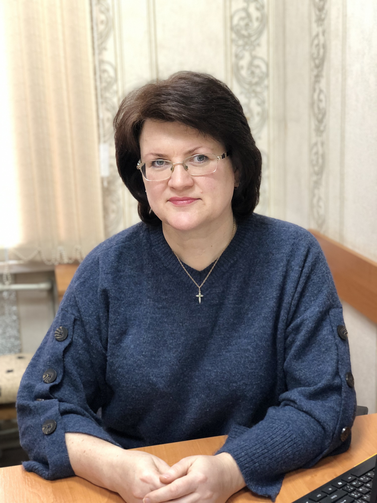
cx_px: 188
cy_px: 252
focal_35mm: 52
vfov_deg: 36.8
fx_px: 755
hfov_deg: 28.0
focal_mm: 6
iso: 160
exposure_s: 1/33
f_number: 2.4
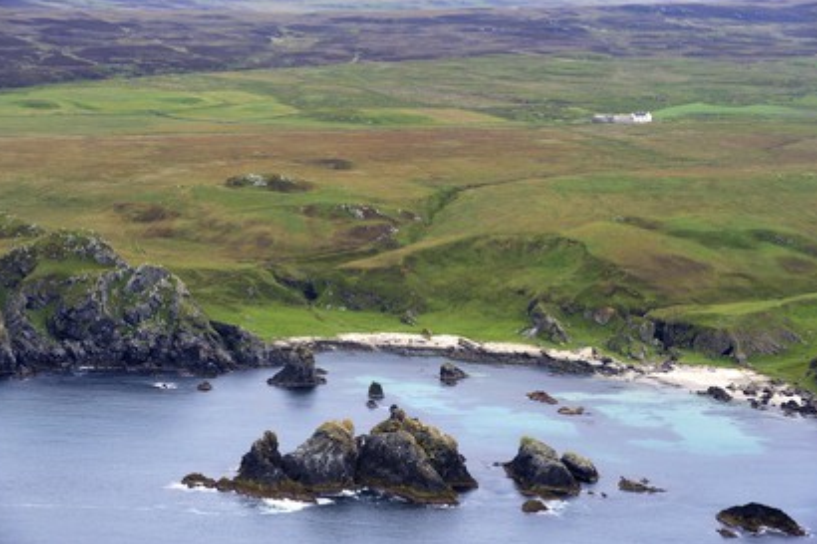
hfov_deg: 16.0
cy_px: 273
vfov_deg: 10.7
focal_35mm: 128
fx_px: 2904
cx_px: 405
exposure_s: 1/800
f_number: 8
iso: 400
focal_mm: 125
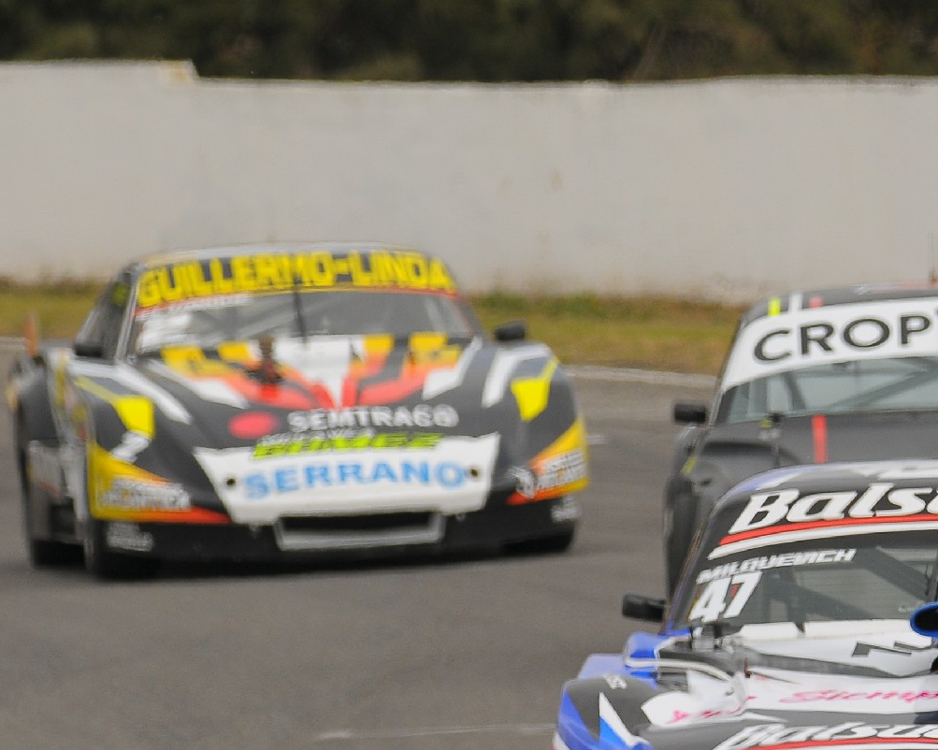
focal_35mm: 1178
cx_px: 878
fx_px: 32696
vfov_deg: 1.3
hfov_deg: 1.6
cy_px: 656
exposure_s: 1/1000
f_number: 5.6
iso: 200
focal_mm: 350
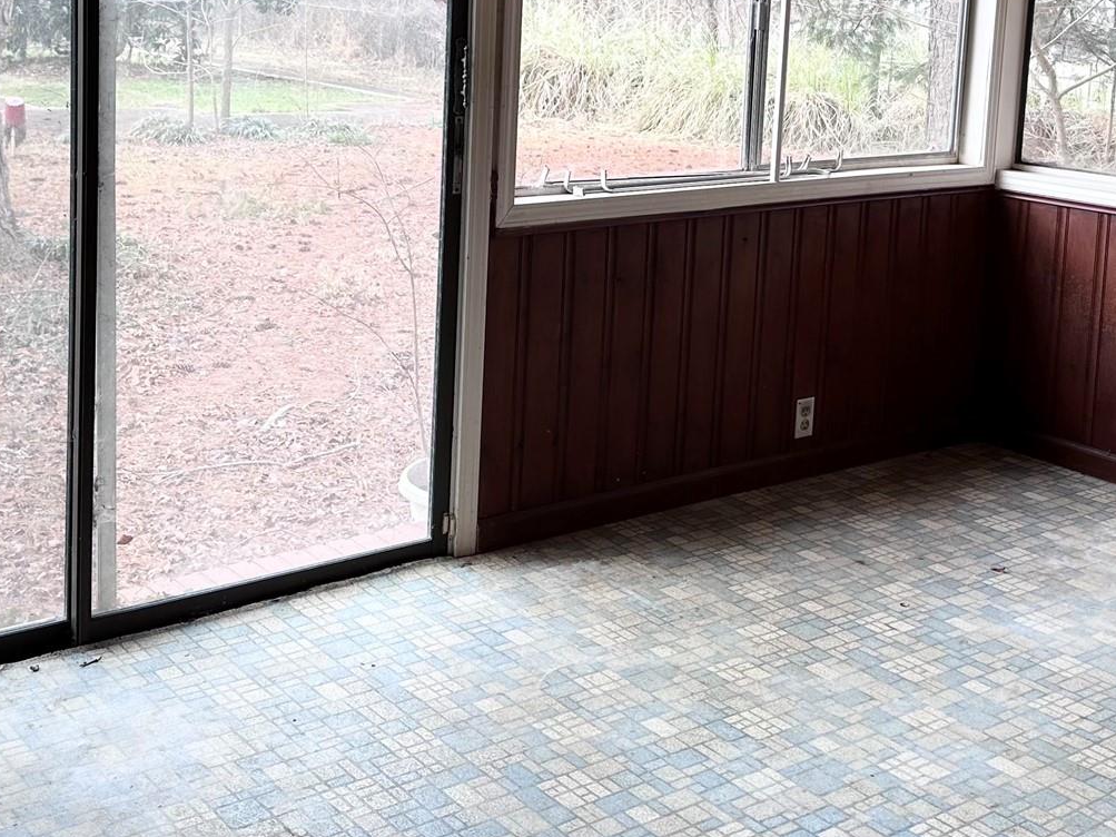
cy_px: 146
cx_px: 559
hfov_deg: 38.9
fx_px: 1580
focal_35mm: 49
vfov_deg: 28.9
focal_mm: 6.86
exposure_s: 1/127
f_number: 1.78
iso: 64
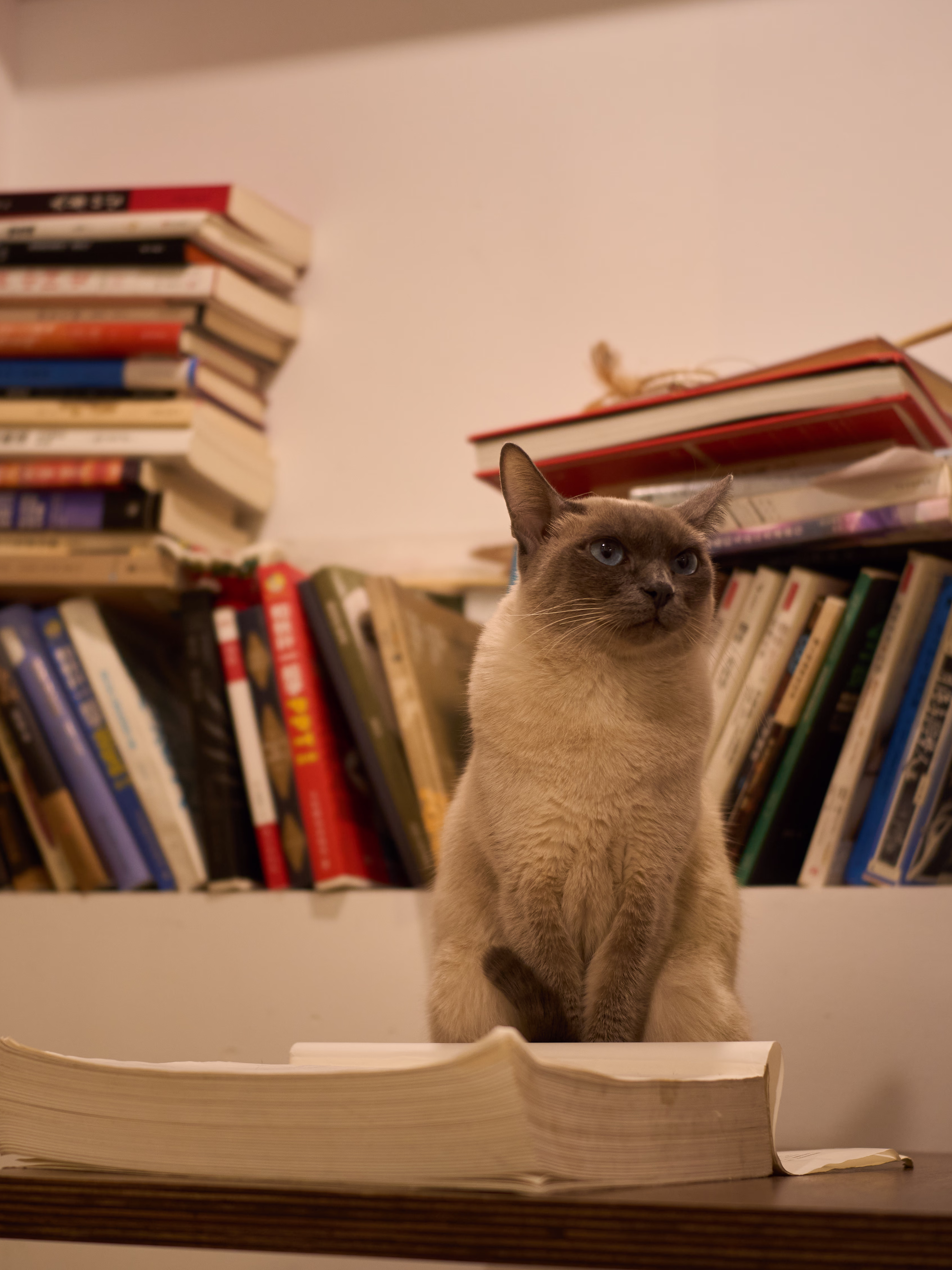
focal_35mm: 65
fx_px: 2384
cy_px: 634
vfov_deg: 29.8
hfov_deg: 22.6
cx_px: 399
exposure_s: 1/50
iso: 640
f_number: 2.8
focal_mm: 45
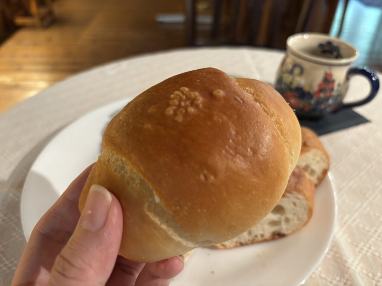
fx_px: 287
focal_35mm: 26
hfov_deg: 67.3
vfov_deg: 53.1
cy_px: 143
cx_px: 191
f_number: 1.6
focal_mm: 5.96
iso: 500
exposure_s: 1/60
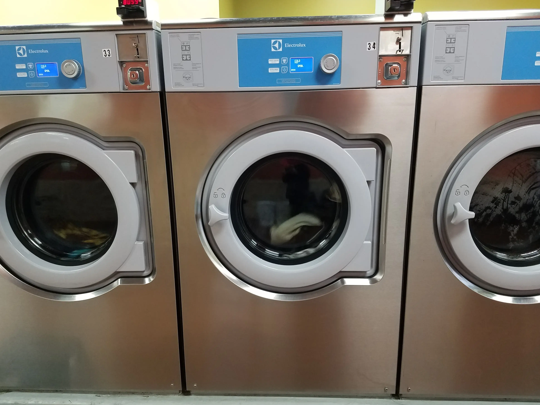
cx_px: 269
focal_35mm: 27
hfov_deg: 65.3
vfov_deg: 51.4
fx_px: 421
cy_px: 203
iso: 400
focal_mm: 4.2
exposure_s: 1/60
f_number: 1.7
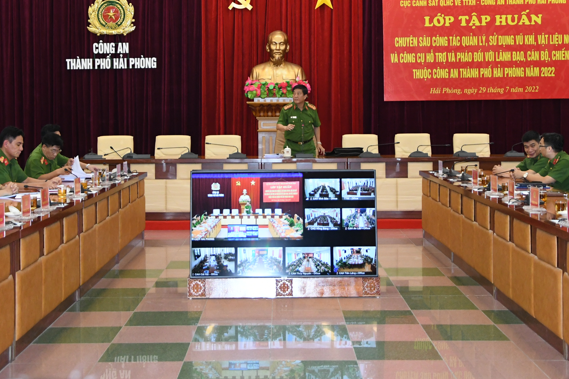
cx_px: 288
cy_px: 104
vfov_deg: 20.8
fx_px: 1027
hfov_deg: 31.0
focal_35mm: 65
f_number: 4
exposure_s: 1/200
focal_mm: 28
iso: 2500
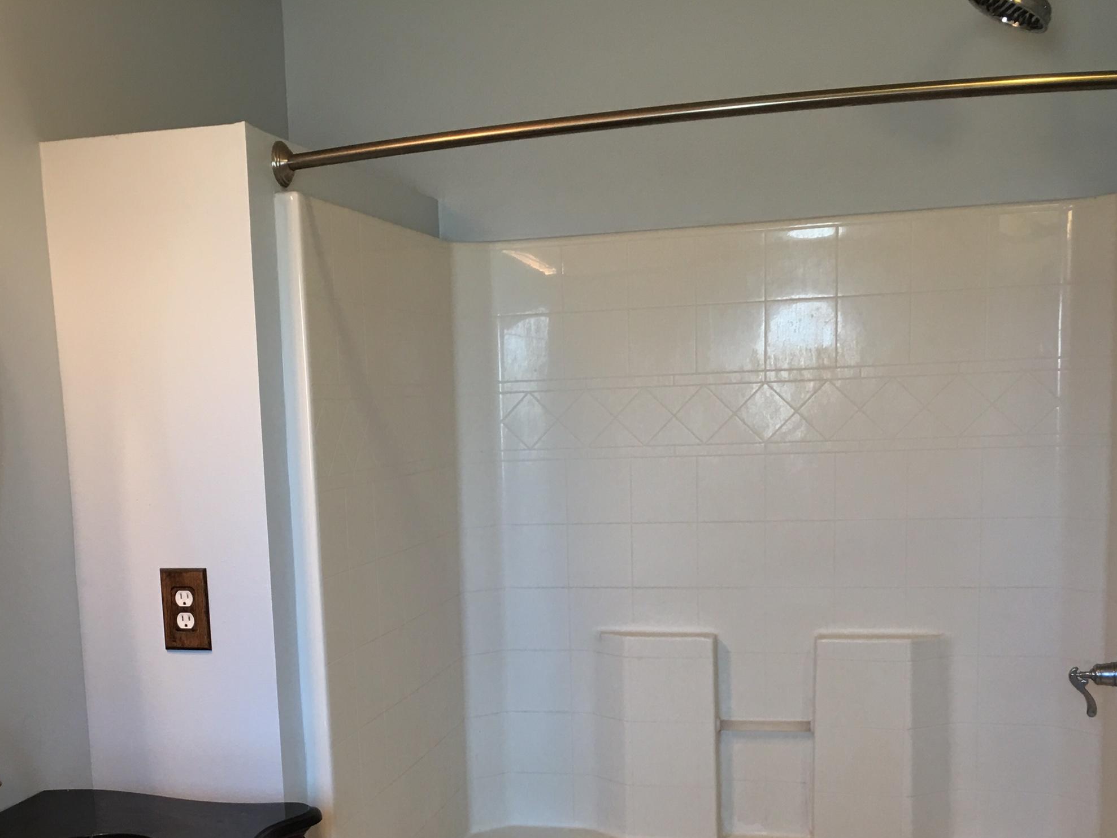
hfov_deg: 42.7
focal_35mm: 44
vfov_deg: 32.3
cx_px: 445
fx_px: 1420
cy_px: 623
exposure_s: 1/15
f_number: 2.2
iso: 32
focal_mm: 4.15
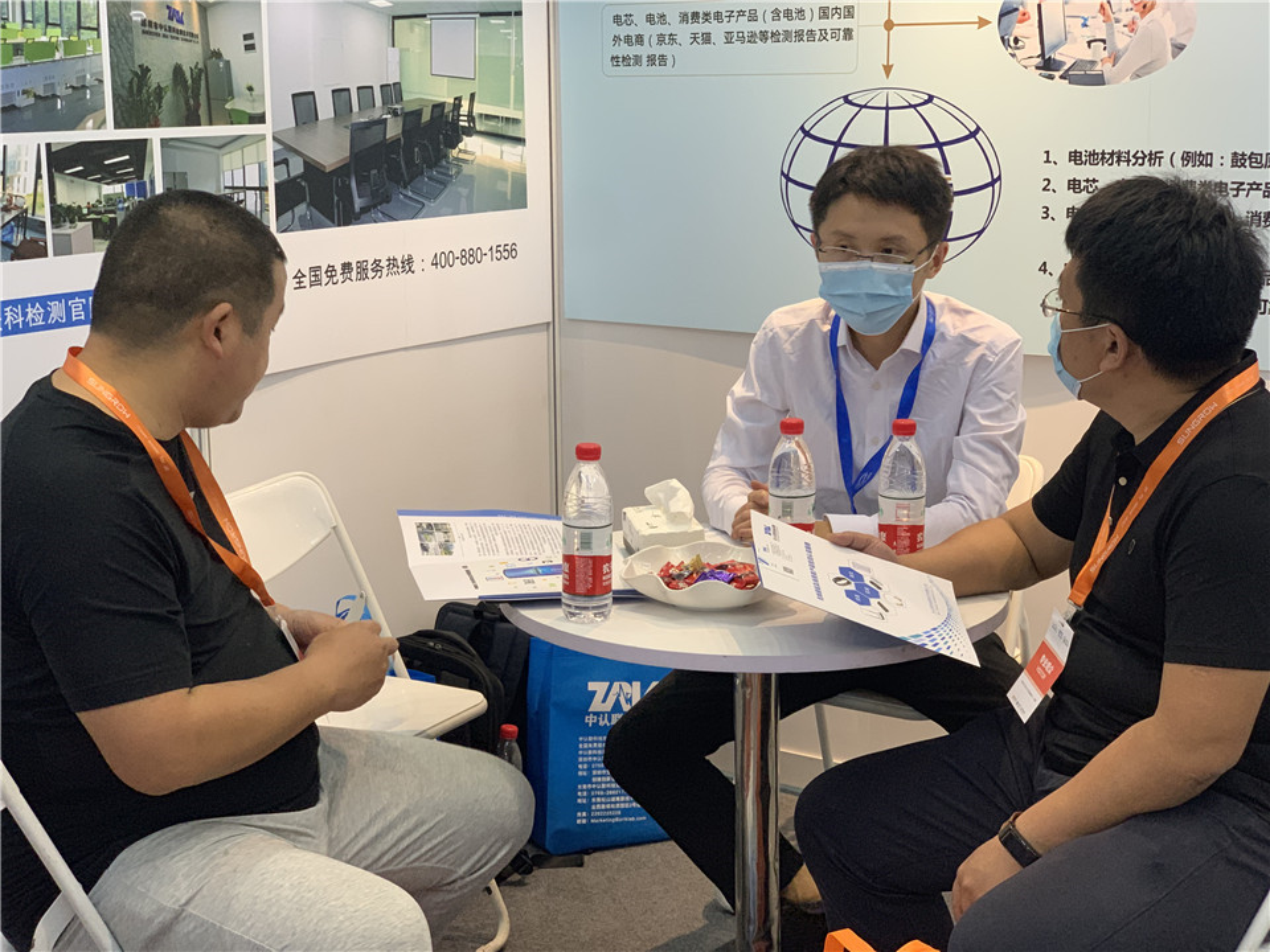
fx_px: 1908
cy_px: 476
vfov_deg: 28.0
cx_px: 635
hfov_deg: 36.8
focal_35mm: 52
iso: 160
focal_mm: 6
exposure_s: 1/50
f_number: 2.4
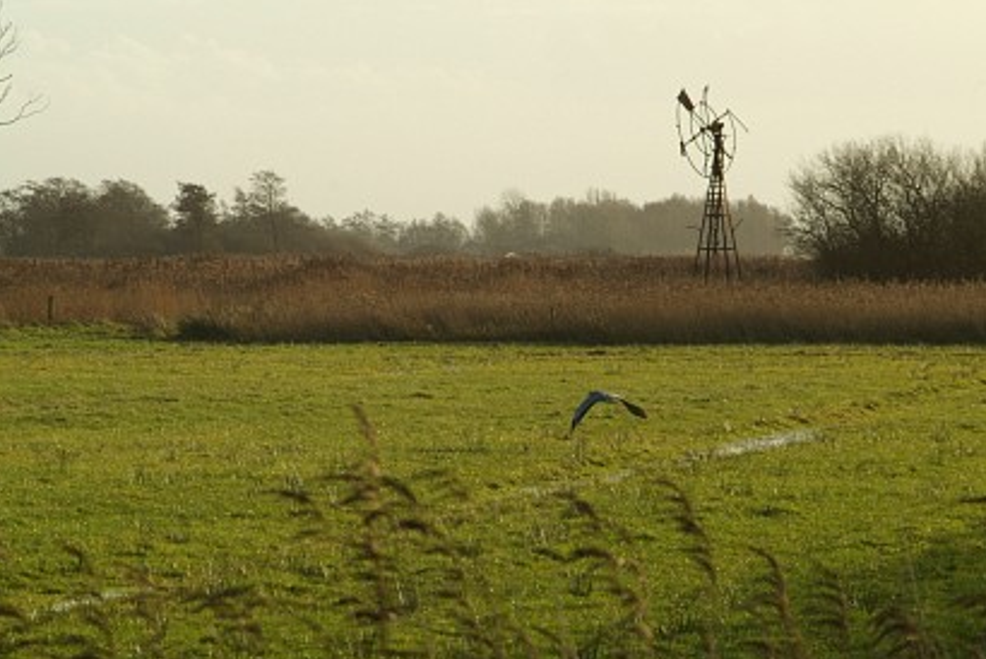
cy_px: 304
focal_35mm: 223
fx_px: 6112
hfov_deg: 9.2
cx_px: 457
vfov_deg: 6.2
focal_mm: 135
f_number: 9.5
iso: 400
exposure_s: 1/350
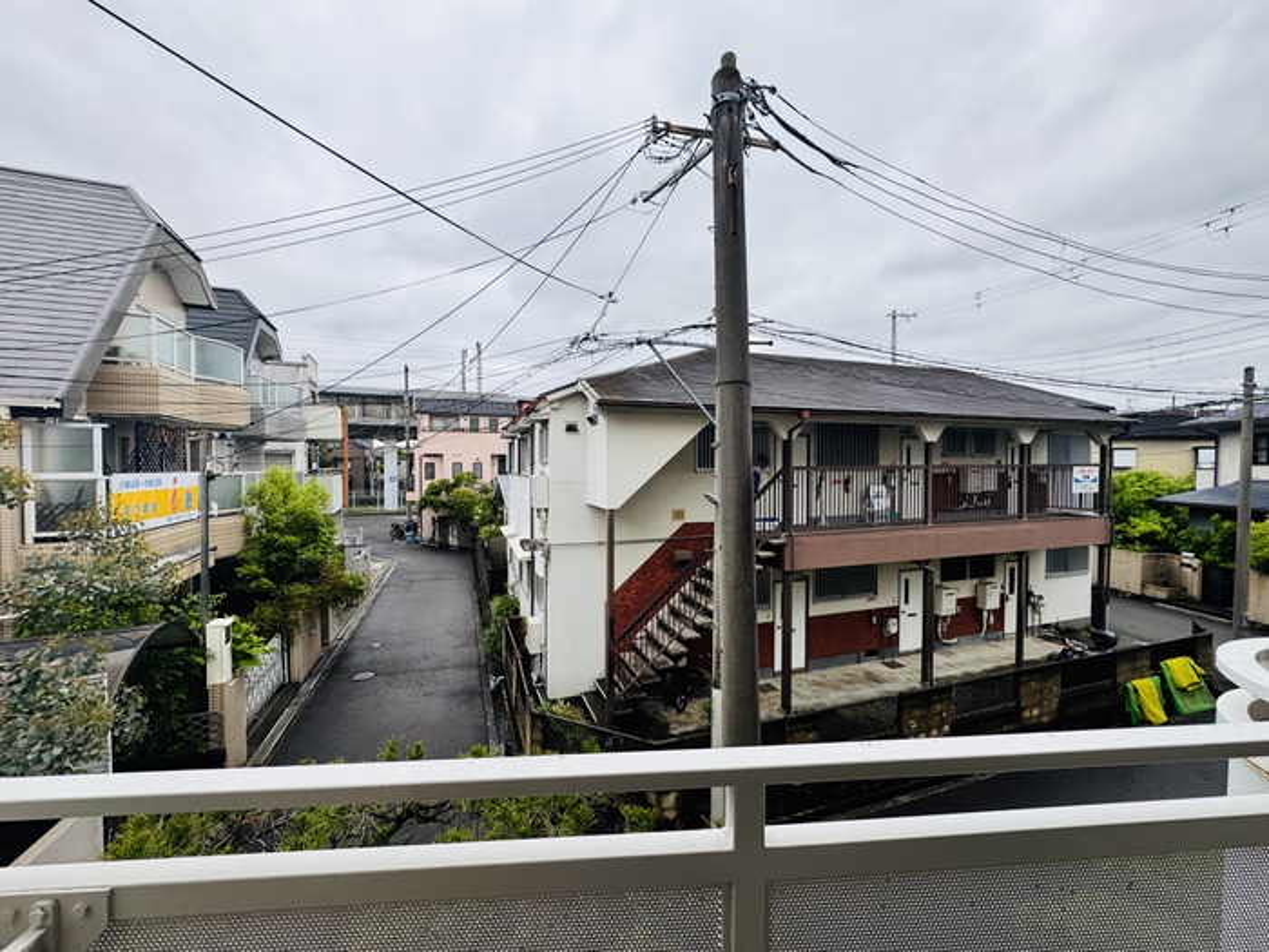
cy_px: 476
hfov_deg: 102.1
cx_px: 634
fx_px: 513
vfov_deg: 85.7
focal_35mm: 14
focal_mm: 2.22
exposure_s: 1/285
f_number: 2.2
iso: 40
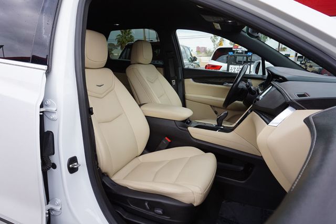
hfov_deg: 73.8
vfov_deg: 53.1
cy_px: 112
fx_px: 224
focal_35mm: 24
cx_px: 168
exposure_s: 1/80
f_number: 8
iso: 100
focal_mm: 16
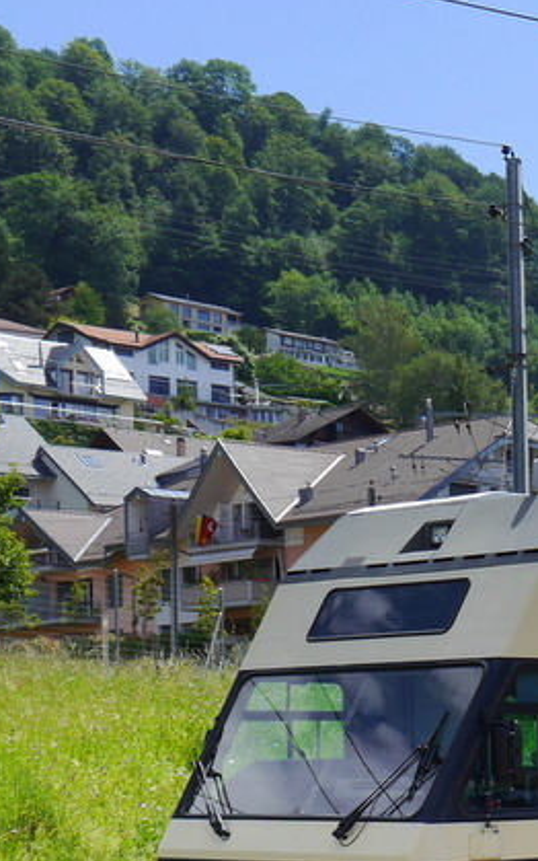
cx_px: 969
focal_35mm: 91
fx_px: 2134
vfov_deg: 22.4
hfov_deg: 13.0
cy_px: 710
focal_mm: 18
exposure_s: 1/320
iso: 160
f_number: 8
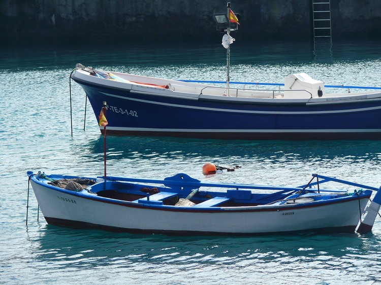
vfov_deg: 7.7
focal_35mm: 194
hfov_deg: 10.2
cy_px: 142
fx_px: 2135
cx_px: 190
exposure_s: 1/250
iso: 100
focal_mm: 40.9
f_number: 4.5
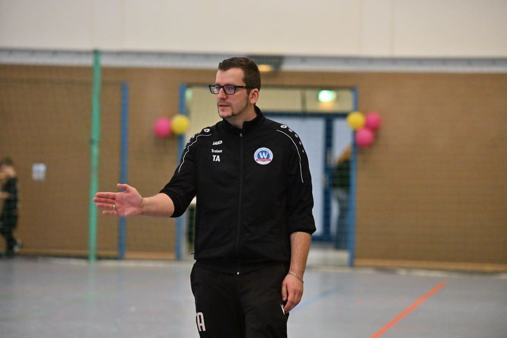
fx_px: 2182
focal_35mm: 155
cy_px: 169
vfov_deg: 8.9
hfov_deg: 13.3
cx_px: 254
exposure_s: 1/1250
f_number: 3.5
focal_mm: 155
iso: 8000
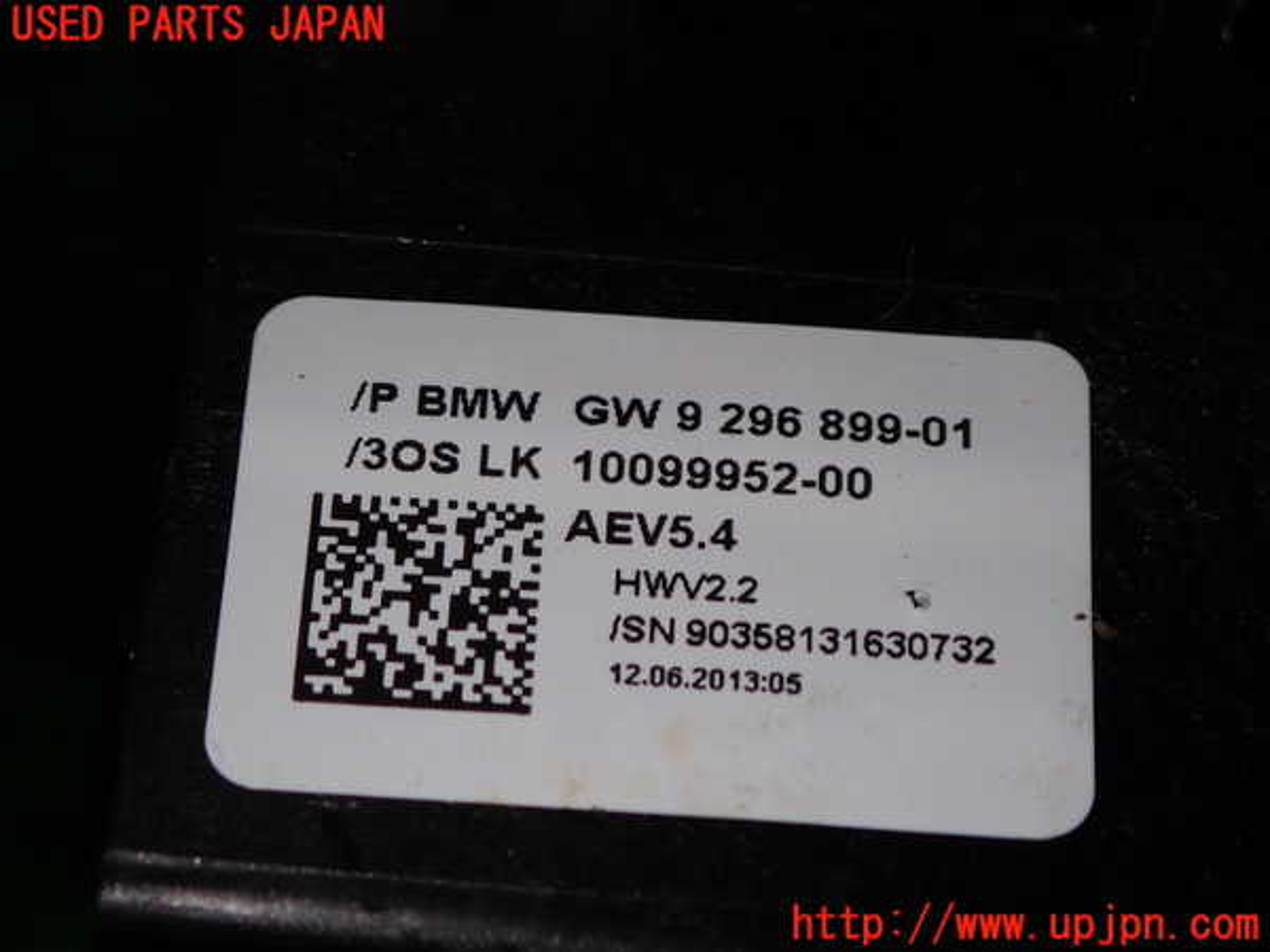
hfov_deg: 19.6
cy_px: 476
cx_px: 635
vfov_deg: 14.8
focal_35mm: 100
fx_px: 3669
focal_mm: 18
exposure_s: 1/100
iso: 200
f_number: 14
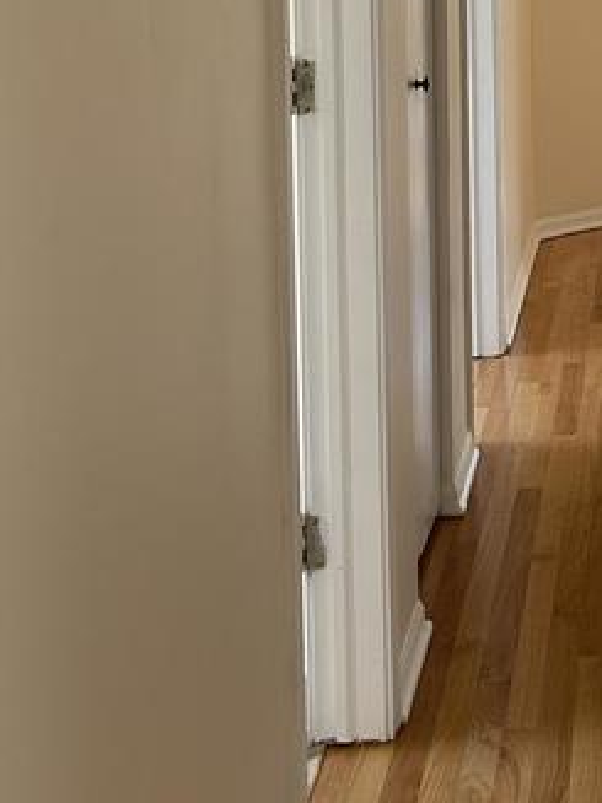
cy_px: -108
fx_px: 1995
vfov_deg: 21.5
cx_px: 641
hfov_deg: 16.7
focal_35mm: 86
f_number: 1.5
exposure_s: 1/121
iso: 100
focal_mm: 5.7
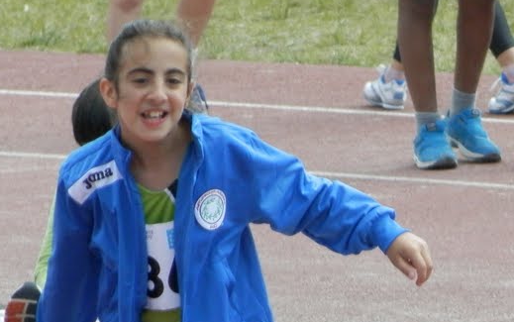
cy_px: 258
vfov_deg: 1.4
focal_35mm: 972
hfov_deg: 2.2
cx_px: 420
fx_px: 13623
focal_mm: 83.2
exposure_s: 1/400
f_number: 5.7
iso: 320
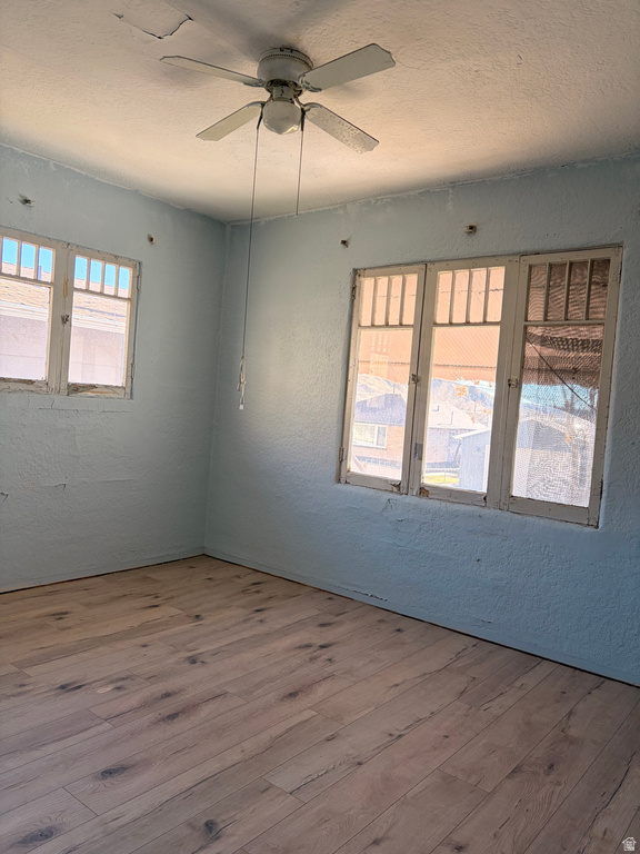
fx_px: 641
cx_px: 320
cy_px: 427
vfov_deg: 67.3
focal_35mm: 26
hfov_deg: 53.1
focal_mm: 5.96
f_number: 1.6
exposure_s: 1/218
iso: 80
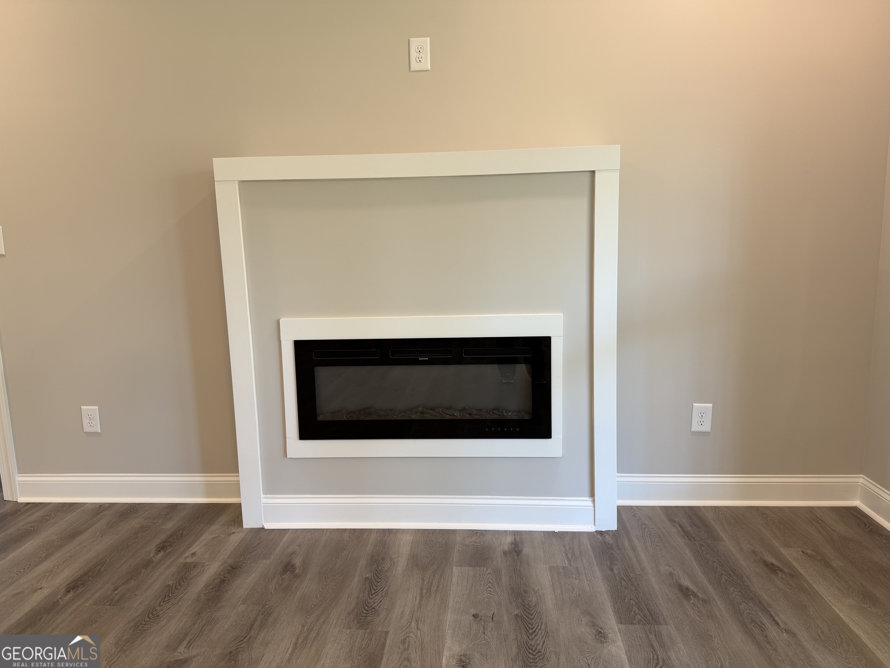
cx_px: 445
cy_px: 334
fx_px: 617
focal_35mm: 24
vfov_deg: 56.8
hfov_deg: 71.6
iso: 100
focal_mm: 6.76
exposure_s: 1/60
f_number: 1.78
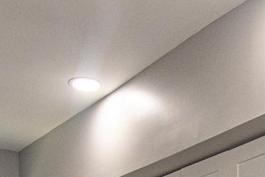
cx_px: 240
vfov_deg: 13.4
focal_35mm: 85
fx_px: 626
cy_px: 376
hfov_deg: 23.3
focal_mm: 10
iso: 400
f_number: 5.6
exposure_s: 1/125
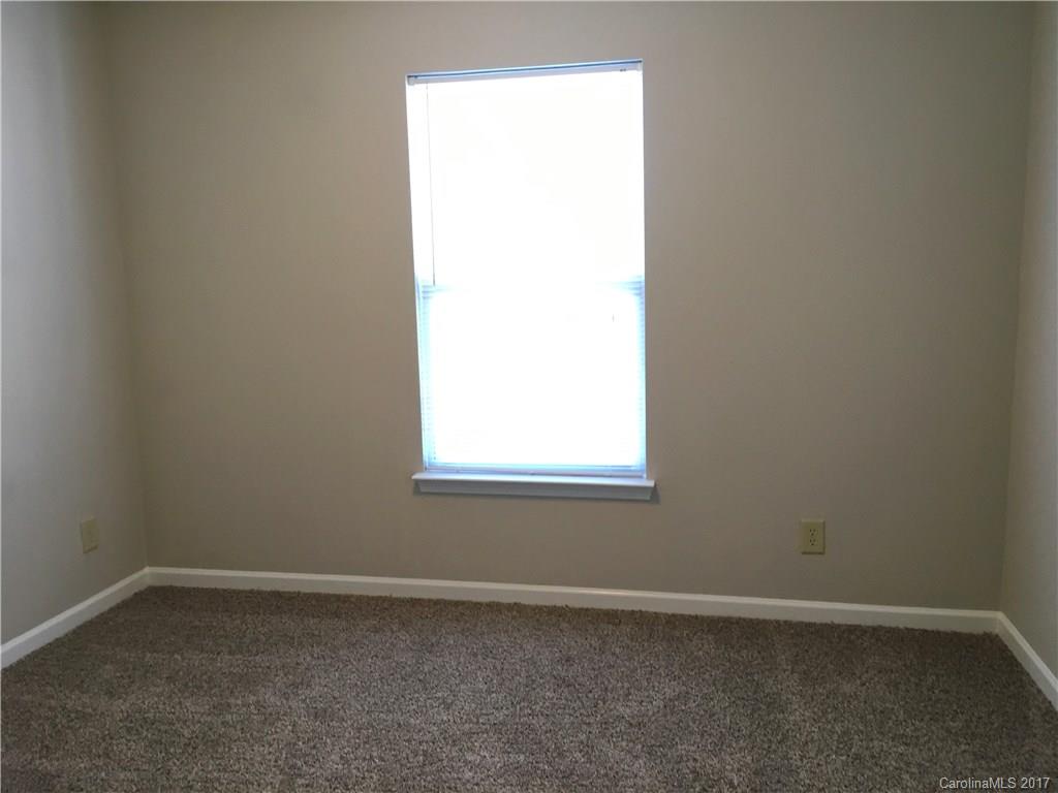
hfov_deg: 61.7
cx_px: 529
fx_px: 886
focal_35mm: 29
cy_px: 396
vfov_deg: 48.2
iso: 125
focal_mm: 4.15
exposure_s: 1/33
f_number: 2.2
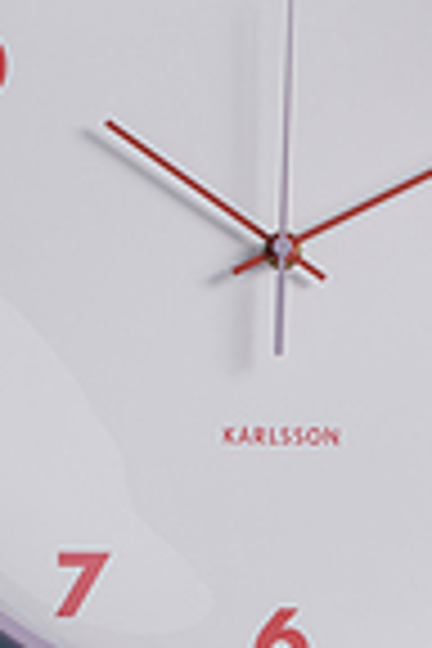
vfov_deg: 3.1
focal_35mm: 661
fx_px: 11897
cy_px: 1235
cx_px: 731
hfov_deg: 2.1
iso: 100
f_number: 16
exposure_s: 1/125
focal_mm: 110
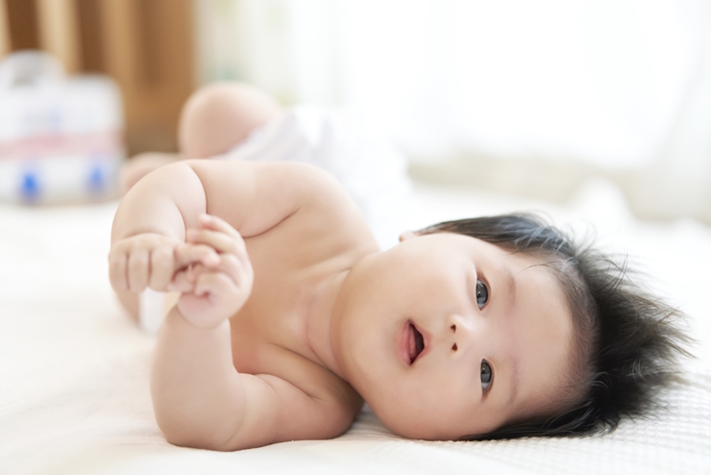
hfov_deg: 36.2
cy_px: 238
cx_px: 356
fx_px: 1087
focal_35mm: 55
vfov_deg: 24.6
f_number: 1.8
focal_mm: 55
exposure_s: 1/125
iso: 400
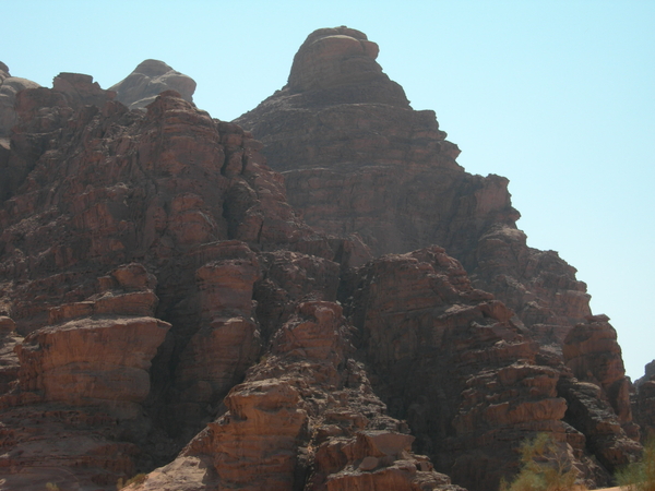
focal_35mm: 103
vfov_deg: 14.4
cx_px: 328
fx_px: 1949
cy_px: 246
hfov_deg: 19.1
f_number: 7.8
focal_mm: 21.3
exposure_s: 1/240
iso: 50
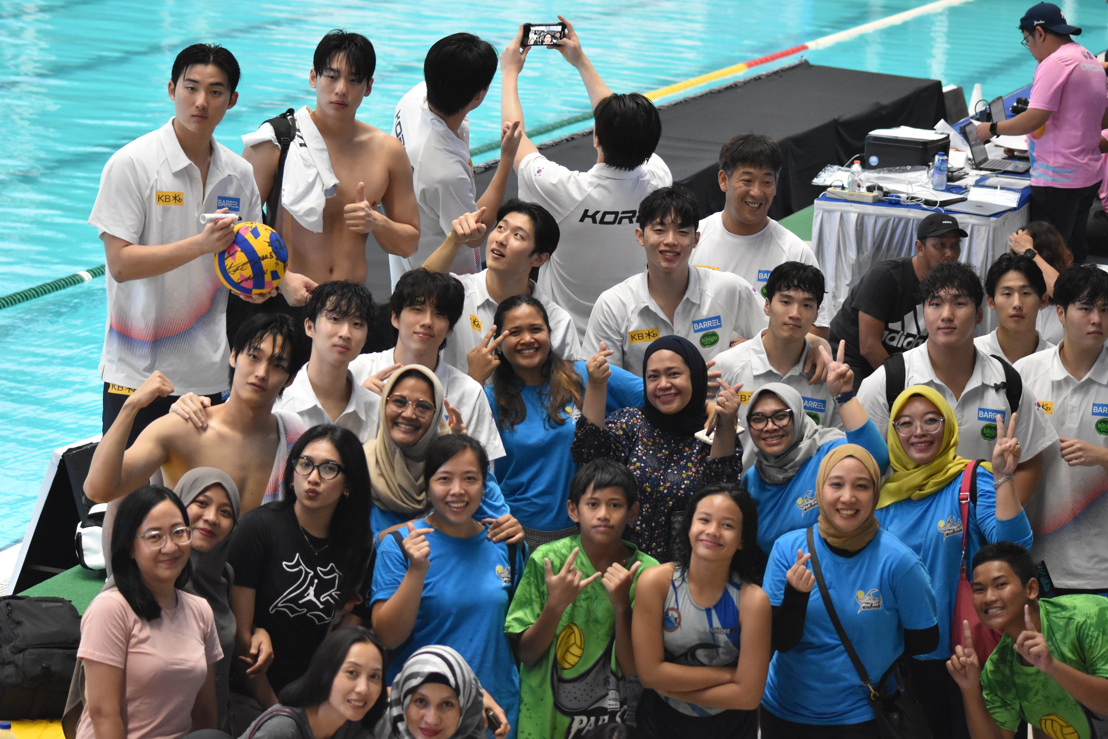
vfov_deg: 13.0
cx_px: 554
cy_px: 370
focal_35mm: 105
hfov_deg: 19.5
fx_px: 3231
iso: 3200
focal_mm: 70
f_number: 4
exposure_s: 1/400
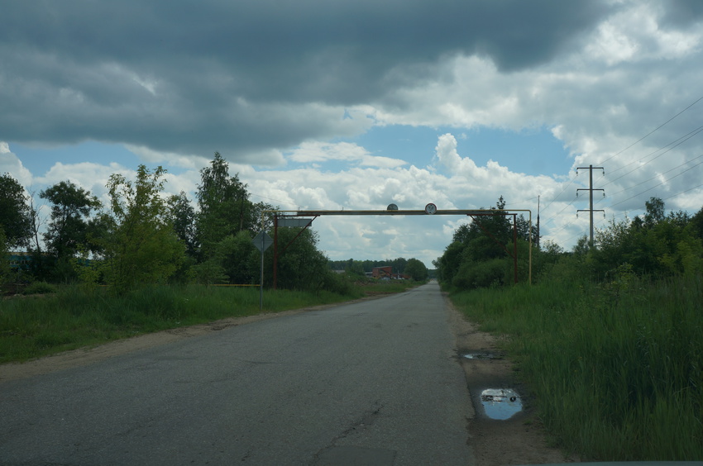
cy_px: 233
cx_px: 352
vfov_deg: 39.8
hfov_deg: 57.3
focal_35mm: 33
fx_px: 643
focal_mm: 22
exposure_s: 1/250
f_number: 9
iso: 100
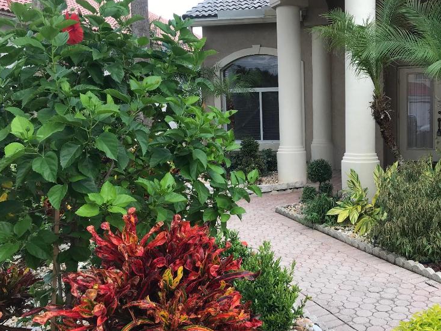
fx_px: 497
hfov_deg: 46.9
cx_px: 303
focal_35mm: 39
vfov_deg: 36.8
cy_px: 159
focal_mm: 3.99
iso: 20
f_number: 1.8
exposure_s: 1/409
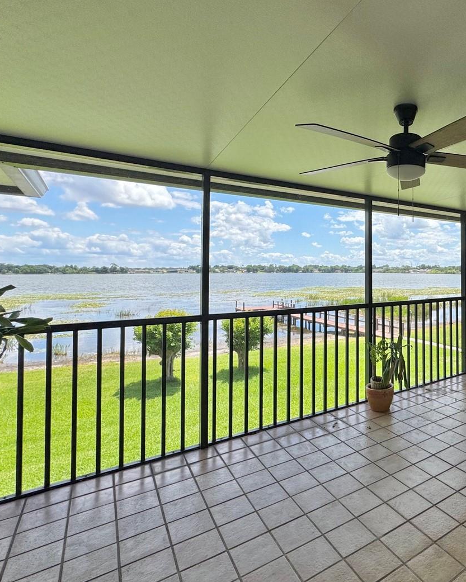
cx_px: 397
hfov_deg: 58.5
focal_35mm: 21
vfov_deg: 77.4
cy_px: 262
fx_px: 362
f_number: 2.2
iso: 50
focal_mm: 2.22
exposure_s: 1/899
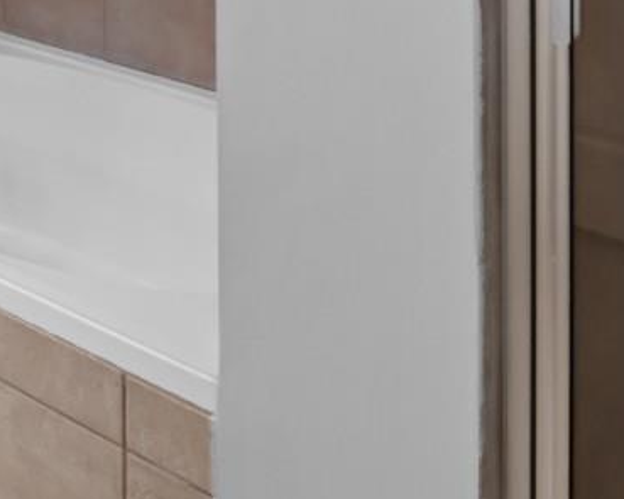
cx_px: -232
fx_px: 1219
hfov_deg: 24.3
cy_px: -364
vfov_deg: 18.7
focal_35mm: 66
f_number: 7.1
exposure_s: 1/2.5
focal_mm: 16
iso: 400
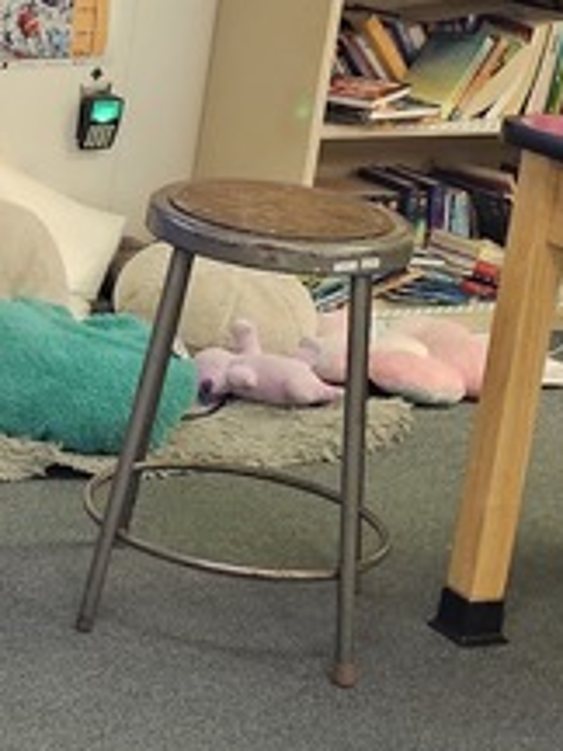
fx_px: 2364
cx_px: -504
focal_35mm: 109
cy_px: 243
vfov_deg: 18.0
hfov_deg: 12.3
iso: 1000
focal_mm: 6.3
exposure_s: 1/120
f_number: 1.7
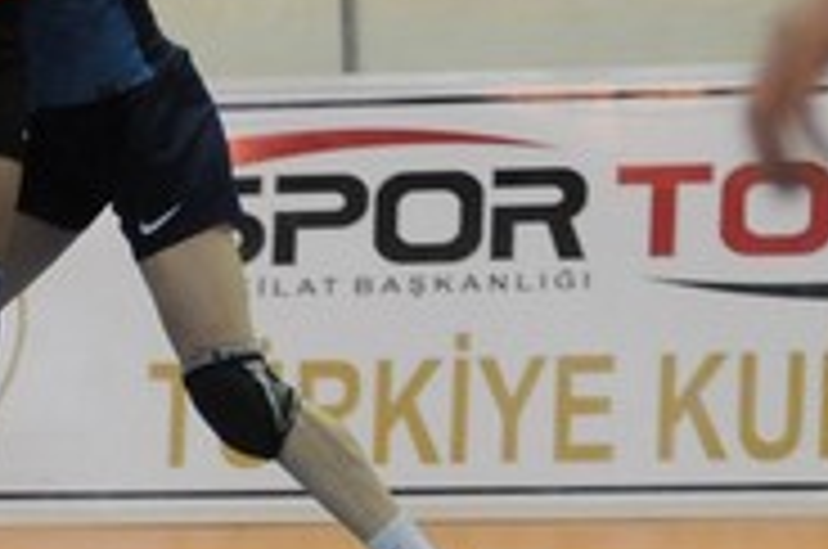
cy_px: -115
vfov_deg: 2.9
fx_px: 10768
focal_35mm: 469
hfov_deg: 4.4
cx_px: -99
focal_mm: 86
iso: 2000
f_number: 2.8
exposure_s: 1/500
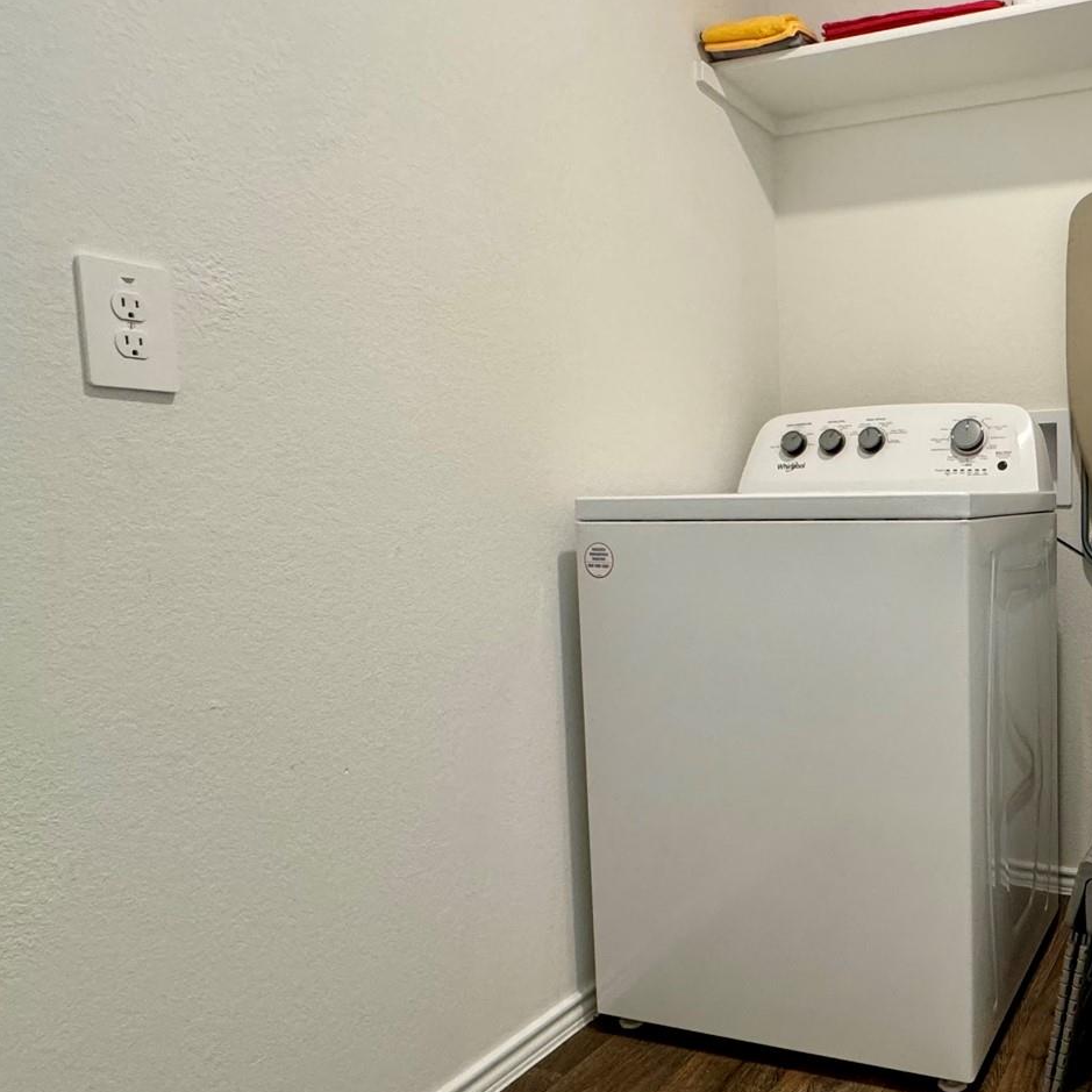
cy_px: 588
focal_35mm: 27
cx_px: 928
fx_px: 964
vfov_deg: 59.0
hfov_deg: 53.6
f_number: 2.2
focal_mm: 2.22
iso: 320
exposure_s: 1/120
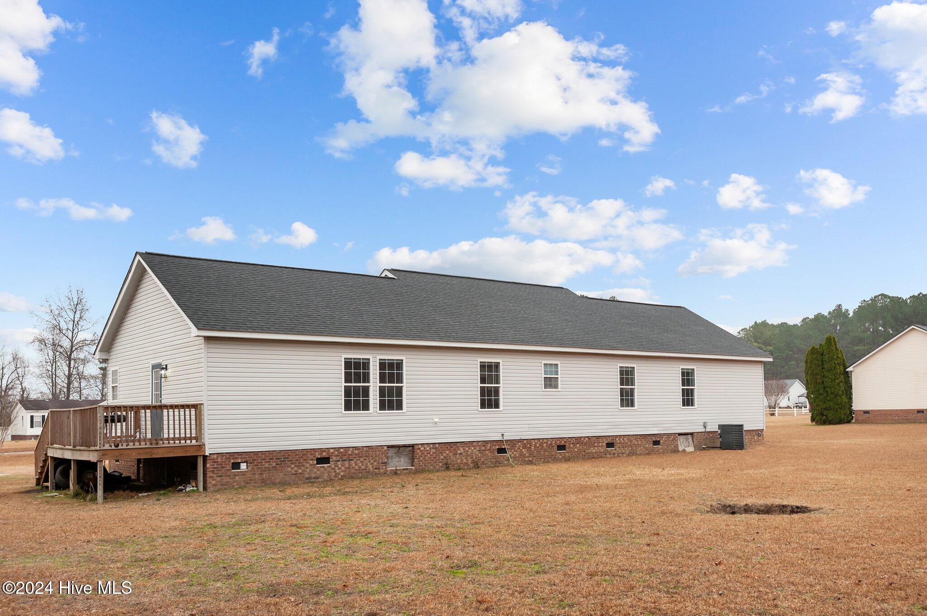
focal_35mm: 32
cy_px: 308
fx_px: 823
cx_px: 464
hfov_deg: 58.8
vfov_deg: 41.1
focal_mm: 32
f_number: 6.3
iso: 400
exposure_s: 1/160
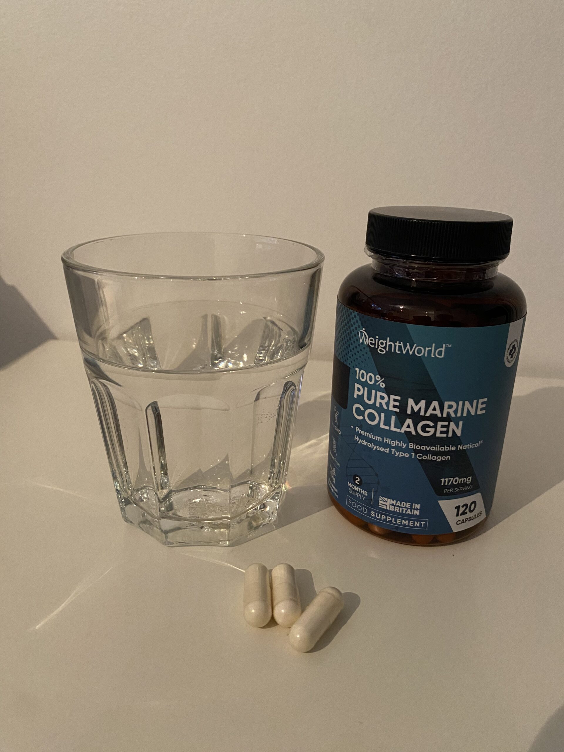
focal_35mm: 26
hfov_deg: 53.1
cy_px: 376
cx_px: 282
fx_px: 565
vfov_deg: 67.3
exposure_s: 1/25
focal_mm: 4.25
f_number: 1.8
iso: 640
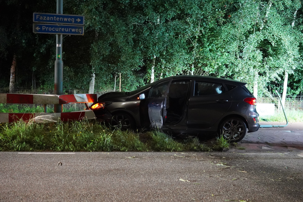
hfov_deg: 43.6
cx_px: 152
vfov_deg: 29.9
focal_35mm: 45
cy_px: 101
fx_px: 379
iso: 12800
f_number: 4
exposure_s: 1/13
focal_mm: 45
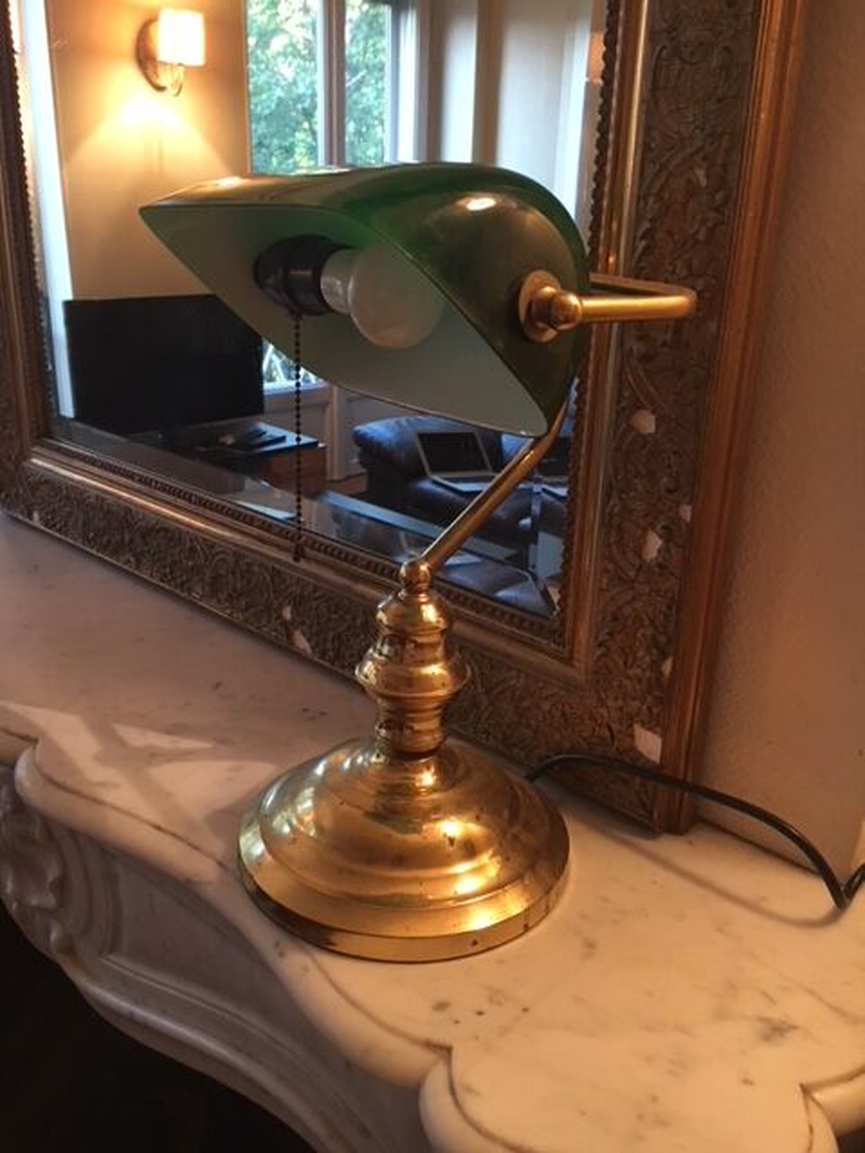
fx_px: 966
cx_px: 432
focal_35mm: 29
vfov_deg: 61.7
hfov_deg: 48.2
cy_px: 576
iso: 200
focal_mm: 4.15
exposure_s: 1/33
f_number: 2.2
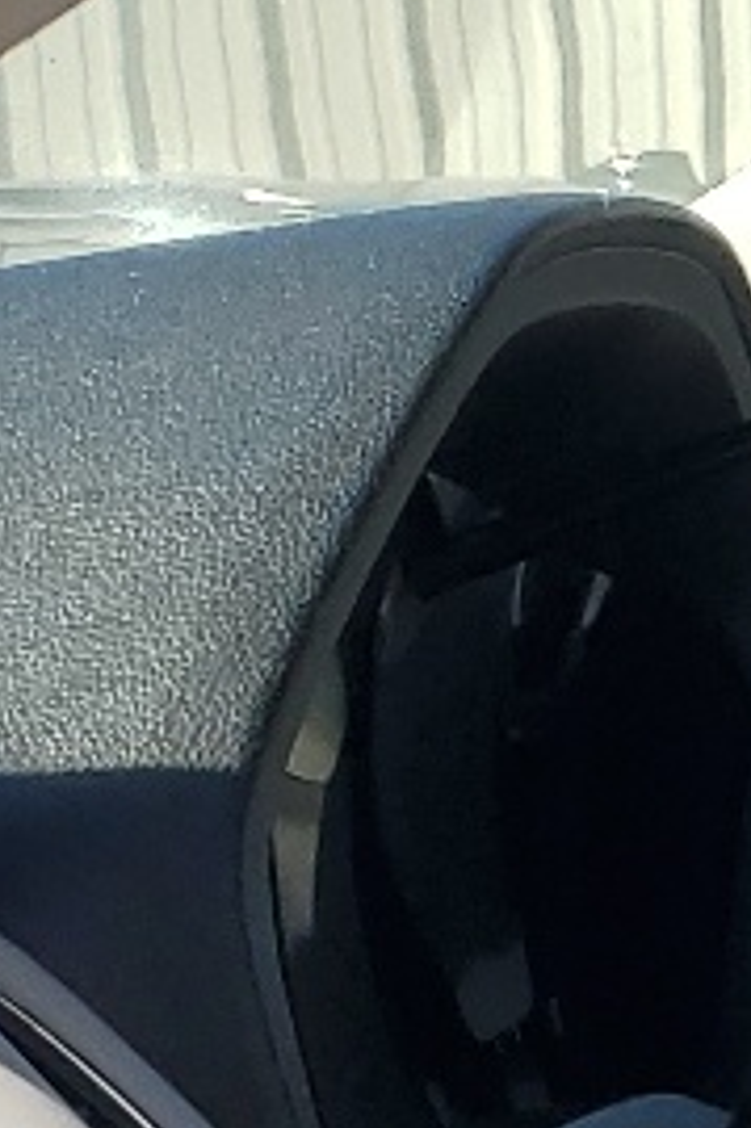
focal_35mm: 161
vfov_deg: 12.3
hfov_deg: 7.3
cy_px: 1501
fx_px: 5044
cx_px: 2400
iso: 50
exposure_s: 1/1250
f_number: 1.5
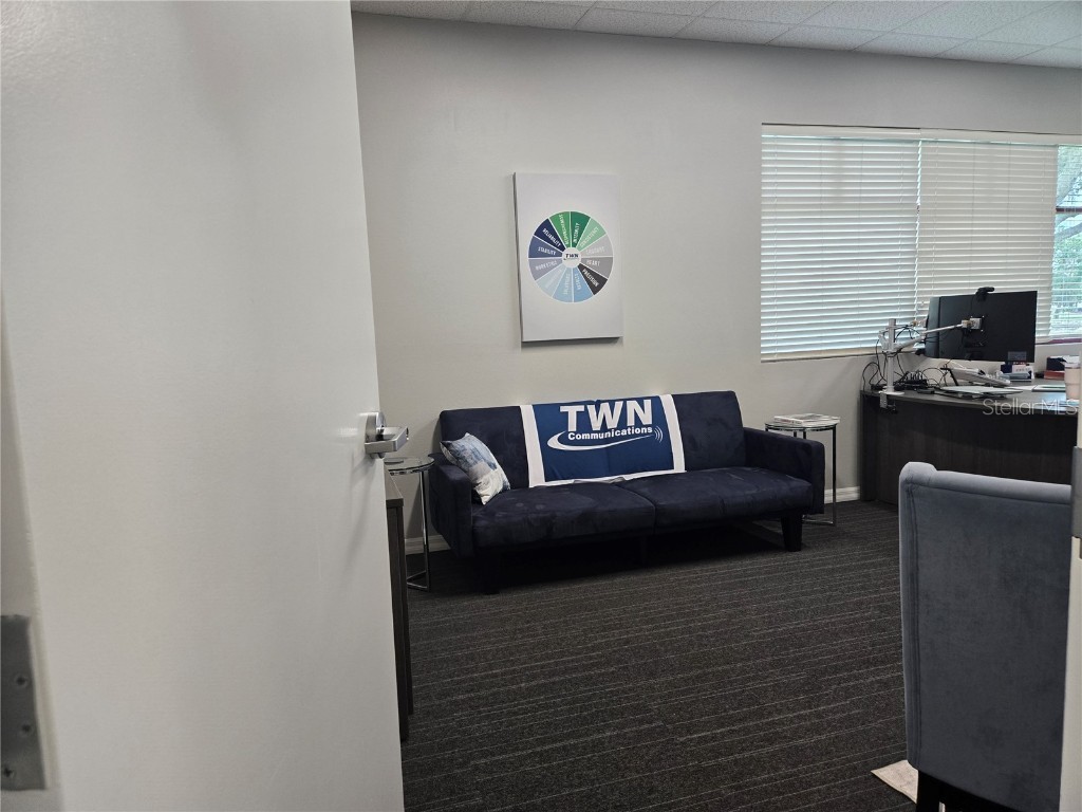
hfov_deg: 73.9
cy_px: 406
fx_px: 719
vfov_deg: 58.9
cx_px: 541
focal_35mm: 23
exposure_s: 1/120
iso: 200
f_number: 1.8
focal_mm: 5.4
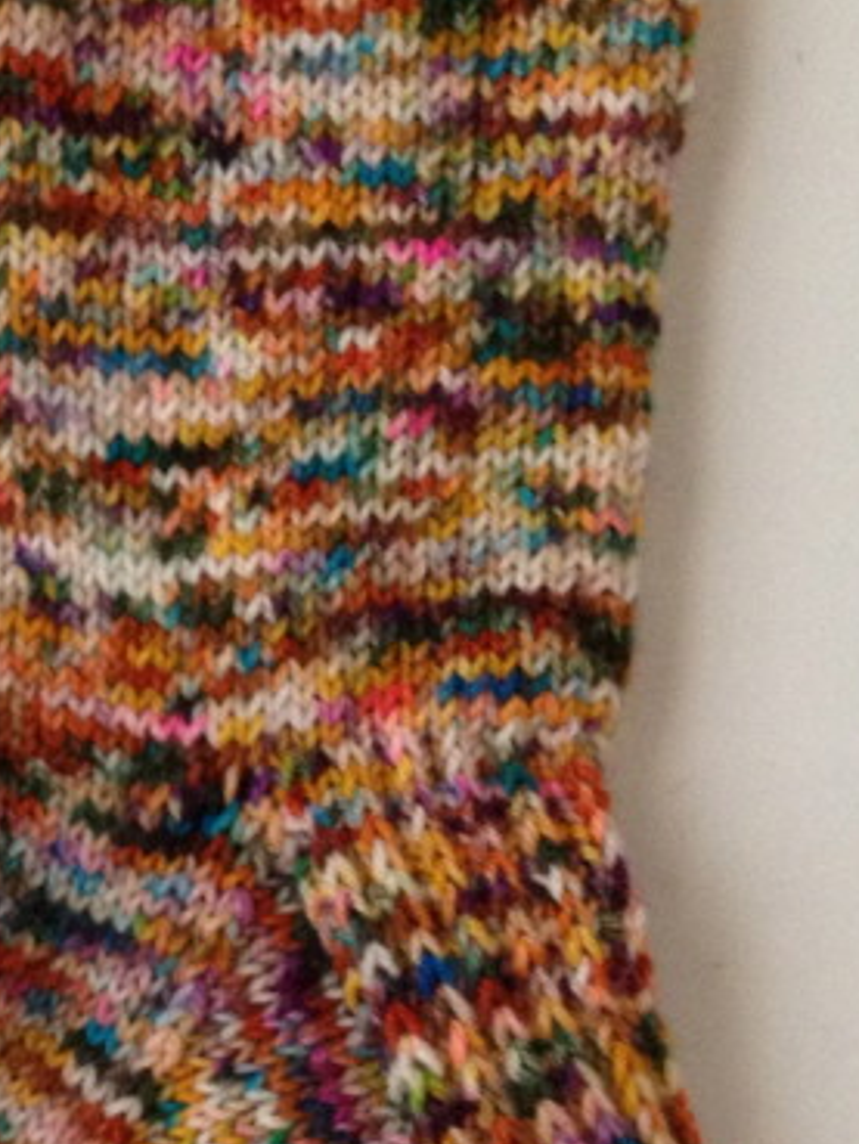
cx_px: -242
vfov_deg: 20.2
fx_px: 3208
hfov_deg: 14.6
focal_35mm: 97
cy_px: 716
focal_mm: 4.28
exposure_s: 1/20
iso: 200
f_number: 2.4
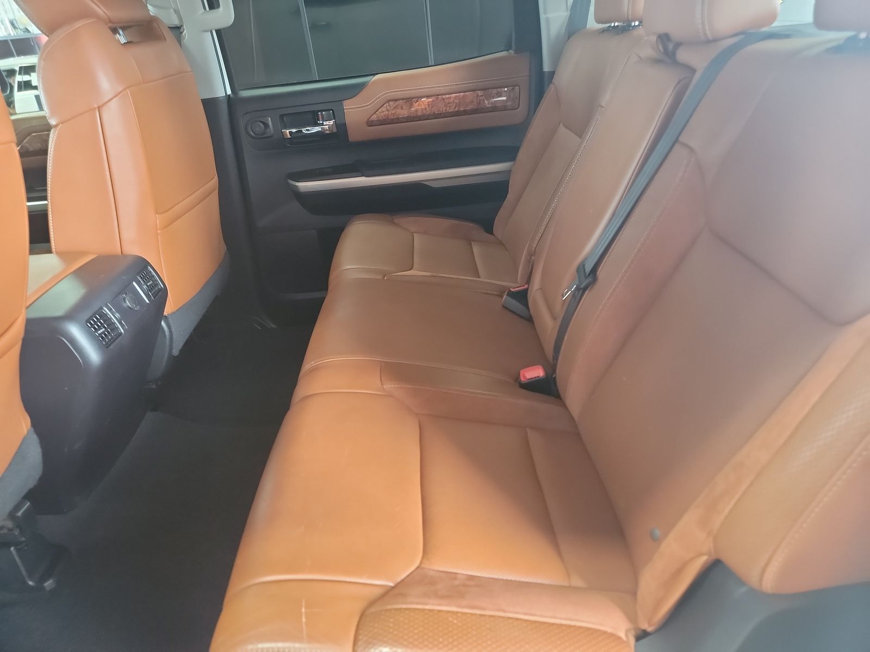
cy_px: 326
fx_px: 603
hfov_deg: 71.6
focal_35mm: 24
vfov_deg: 56.8
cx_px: 435
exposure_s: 1/39
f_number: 1.8
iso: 862
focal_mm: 6.7
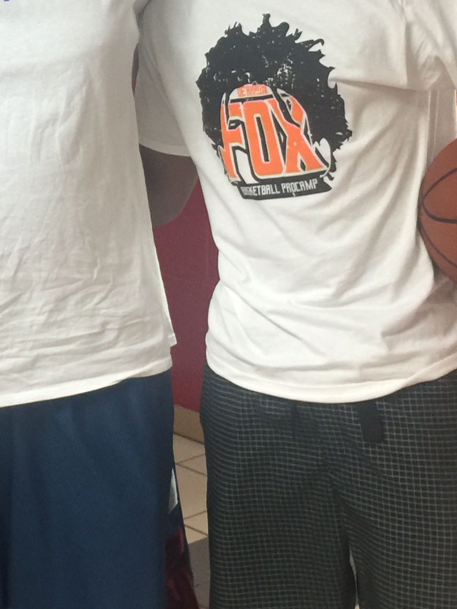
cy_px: 35
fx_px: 1461
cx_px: -13
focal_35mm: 83
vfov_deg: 22.8
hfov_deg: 17.3
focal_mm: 4.15
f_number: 2.2
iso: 50
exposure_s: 1/15
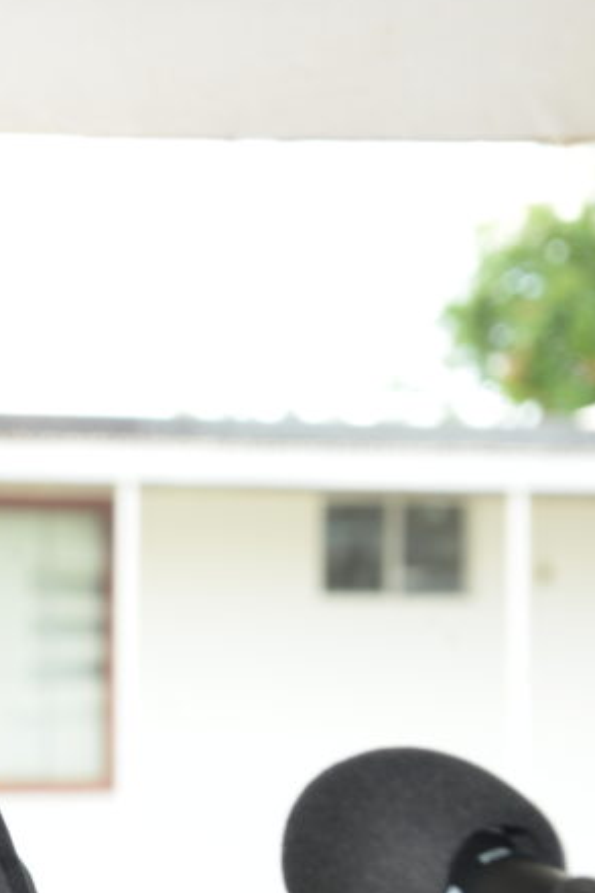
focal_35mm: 228
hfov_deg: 6.0
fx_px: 5657
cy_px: 533
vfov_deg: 9.0
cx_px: -248
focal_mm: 98
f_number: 16
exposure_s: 1/60
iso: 400
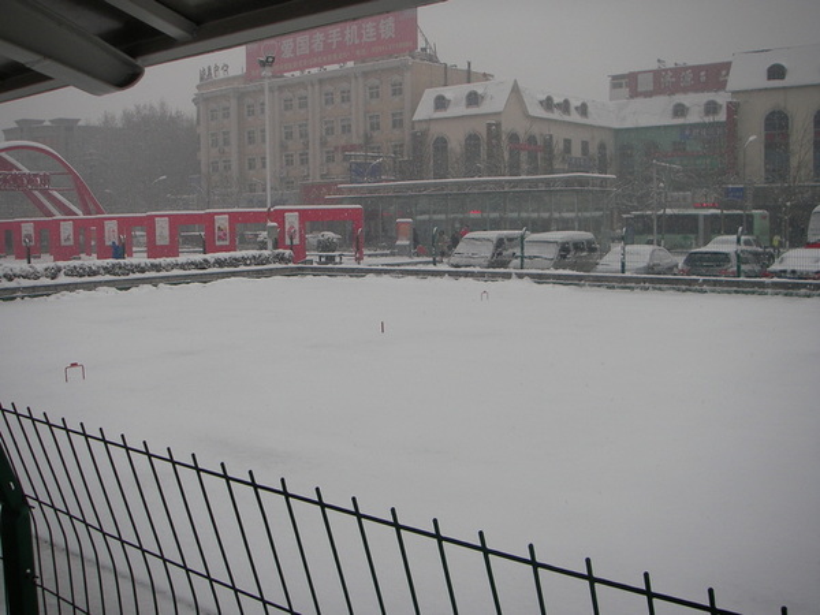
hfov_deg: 49.0
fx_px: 900
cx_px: 410
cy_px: 308
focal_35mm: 38
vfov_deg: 37.7
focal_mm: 6.3
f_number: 3.3
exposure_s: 1/336
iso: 50
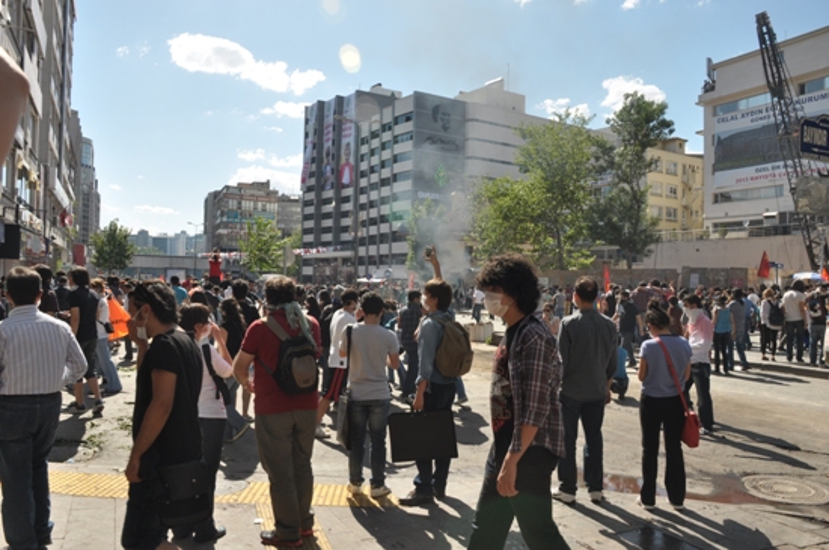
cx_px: 414
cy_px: 275
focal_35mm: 27
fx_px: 621
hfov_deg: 67.5
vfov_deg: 47.8
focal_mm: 18
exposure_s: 1/400
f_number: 10
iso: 250
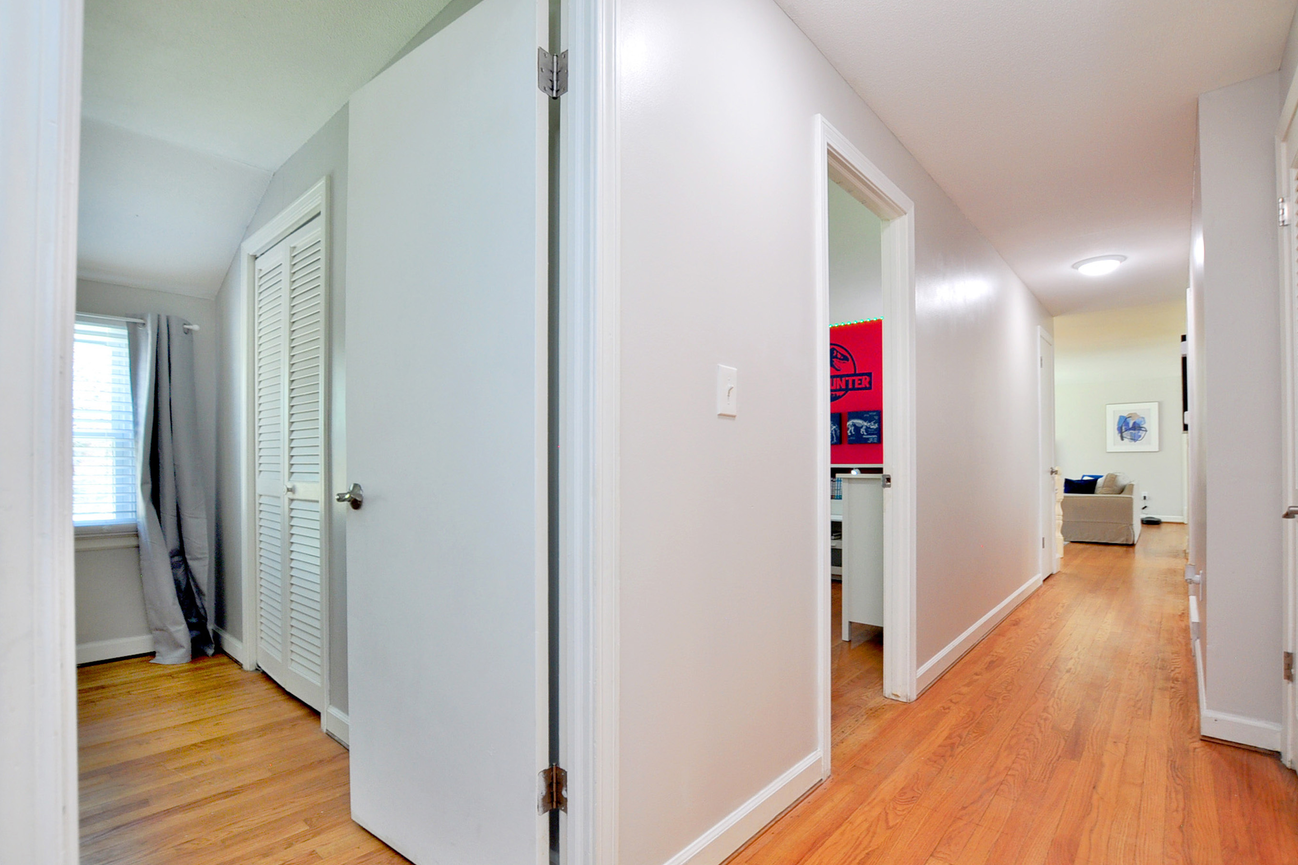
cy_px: 453
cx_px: 634
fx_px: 577
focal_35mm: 16
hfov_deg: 96.7
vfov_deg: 73.7
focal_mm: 10
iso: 320
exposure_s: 1/25
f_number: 5
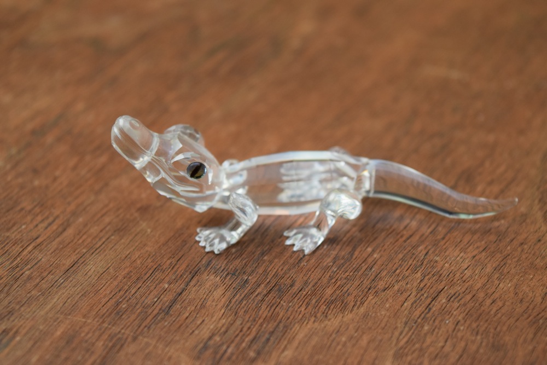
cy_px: 182
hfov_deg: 24.6
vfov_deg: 16.6
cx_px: 274
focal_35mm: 82
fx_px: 1254
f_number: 5.6
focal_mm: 55
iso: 800
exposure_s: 1/80
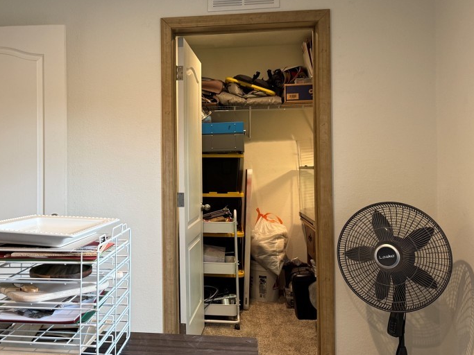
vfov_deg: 39.6
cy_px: 152
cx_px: 158
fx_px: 493
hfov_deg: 50.4
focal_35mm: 36
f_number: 1.78
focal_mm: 6.76
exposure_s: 1/60
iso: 160
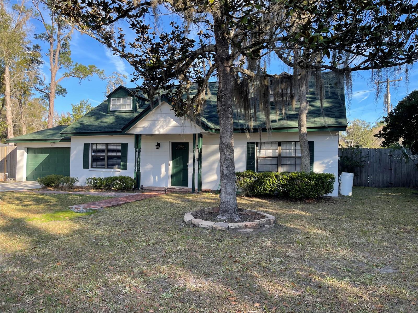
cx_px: 209
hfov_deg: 69.4
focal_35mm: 25
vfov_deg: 54.9
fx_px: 302
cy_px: 156
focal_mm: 5.1
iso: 32
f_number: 1.6
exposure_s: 1/625
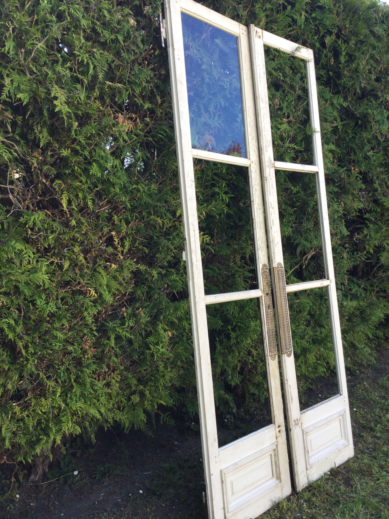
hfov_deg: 45.4
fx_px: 464
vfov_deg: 58.4
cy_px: 260
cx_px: 194
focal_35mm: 31
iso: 25
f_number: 2.4
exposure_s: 1/100
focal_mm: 3.3
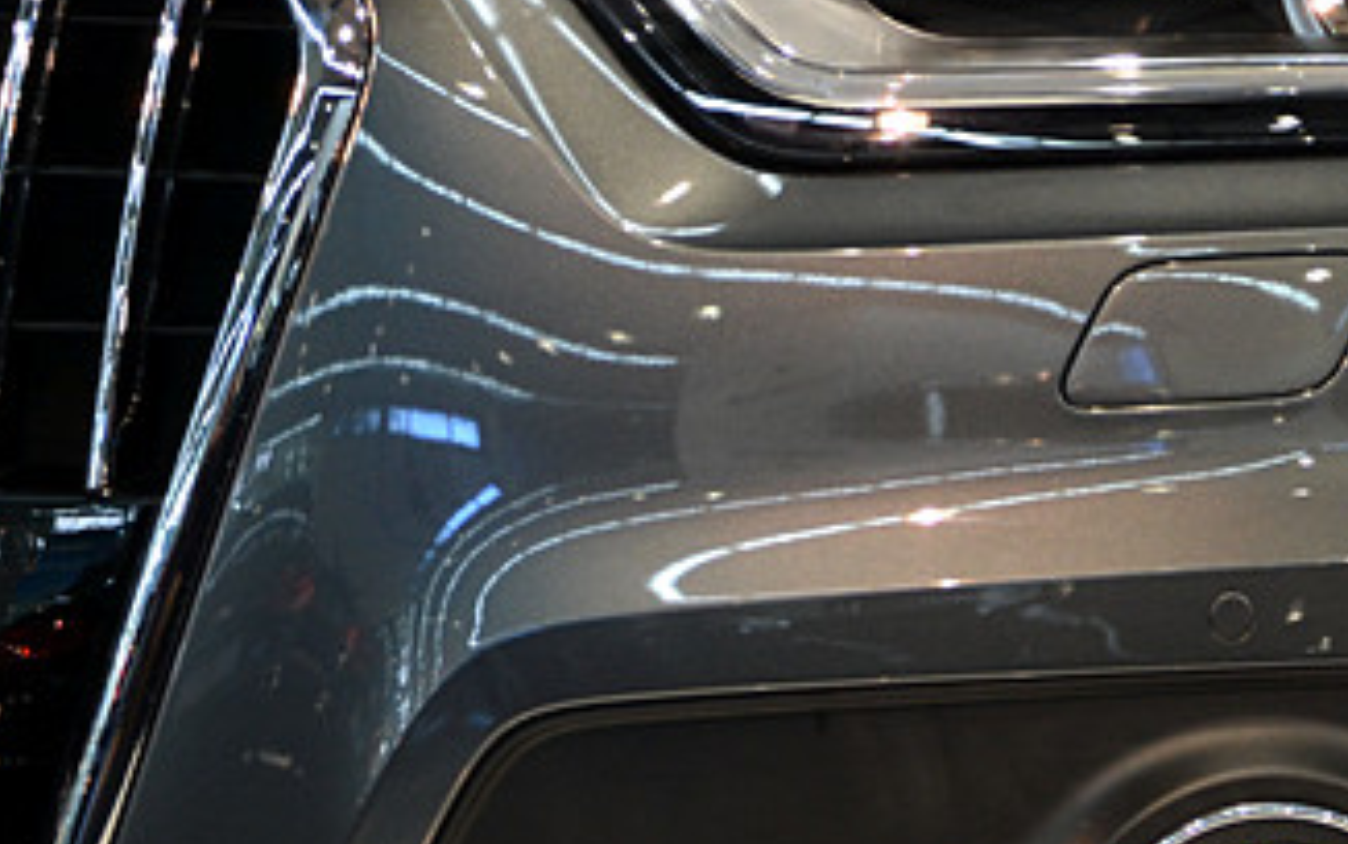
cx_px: 1439
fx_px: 5513
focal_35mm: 150
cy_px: 283
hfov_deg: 13.7
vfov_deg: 8.7
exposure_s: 1/40
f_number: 4.5
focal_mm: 40
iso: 400
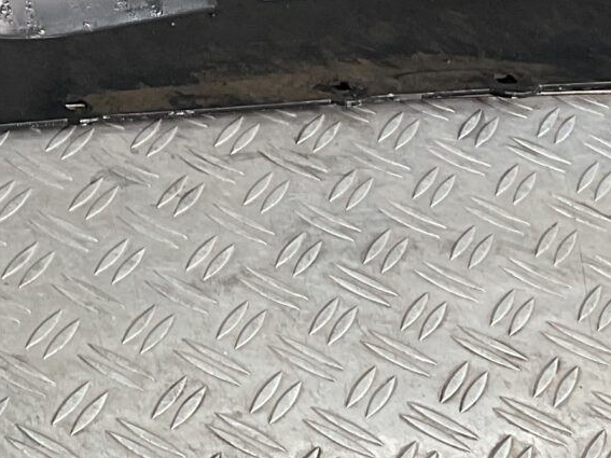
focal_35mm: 131
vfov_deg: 11.0
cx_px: -64
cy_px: -172
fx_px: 2312
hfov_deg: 14.7
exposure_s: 1/100
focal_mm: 3
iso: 25
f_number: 1.8
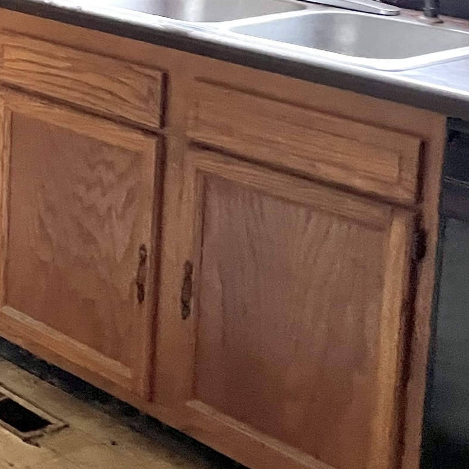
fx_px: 1364
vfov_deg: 18.7
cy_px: -56
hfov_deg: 17.7
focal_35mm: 89
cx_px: -216
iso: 640
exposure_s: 1/32
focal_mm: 4.2
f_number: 1.6
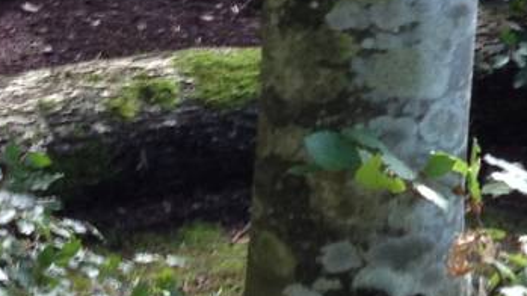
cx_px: 968
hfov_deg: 11.4
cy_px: -35
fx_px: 2445
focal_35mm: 175
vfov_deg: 6.9
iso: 50
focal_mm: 4.28
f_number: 2.4
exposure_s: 1/24
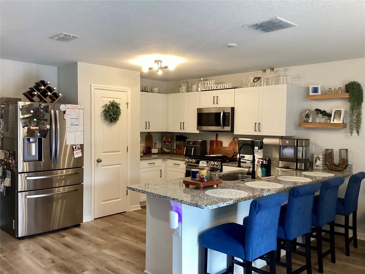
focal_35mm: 31
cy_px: 137
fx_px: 327
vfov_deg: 45.4
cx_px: 182
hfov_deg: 58.4
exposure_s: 1/60
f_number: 2.4
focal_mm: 3.3
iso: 200
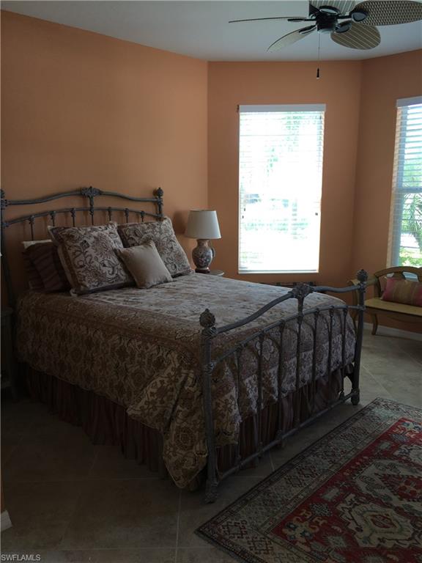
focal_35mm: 29
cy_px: 282
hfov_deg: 48.2
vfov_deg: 61.7
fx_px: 471
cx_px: 211
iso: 25
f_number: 2.2
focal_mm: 4.15
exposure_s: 1/30
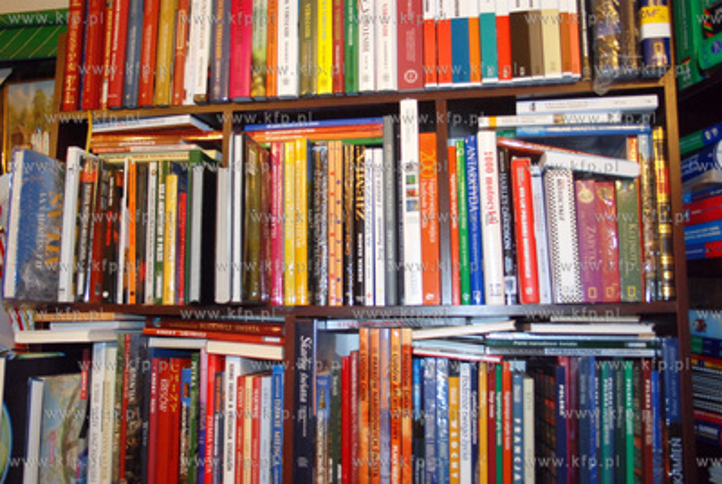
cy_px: 242
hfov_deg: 61.9
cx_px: 361
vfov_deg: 43.7
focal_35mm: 30
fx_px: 603
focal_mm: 20
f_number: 2.8
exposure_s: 1/60
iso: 1000
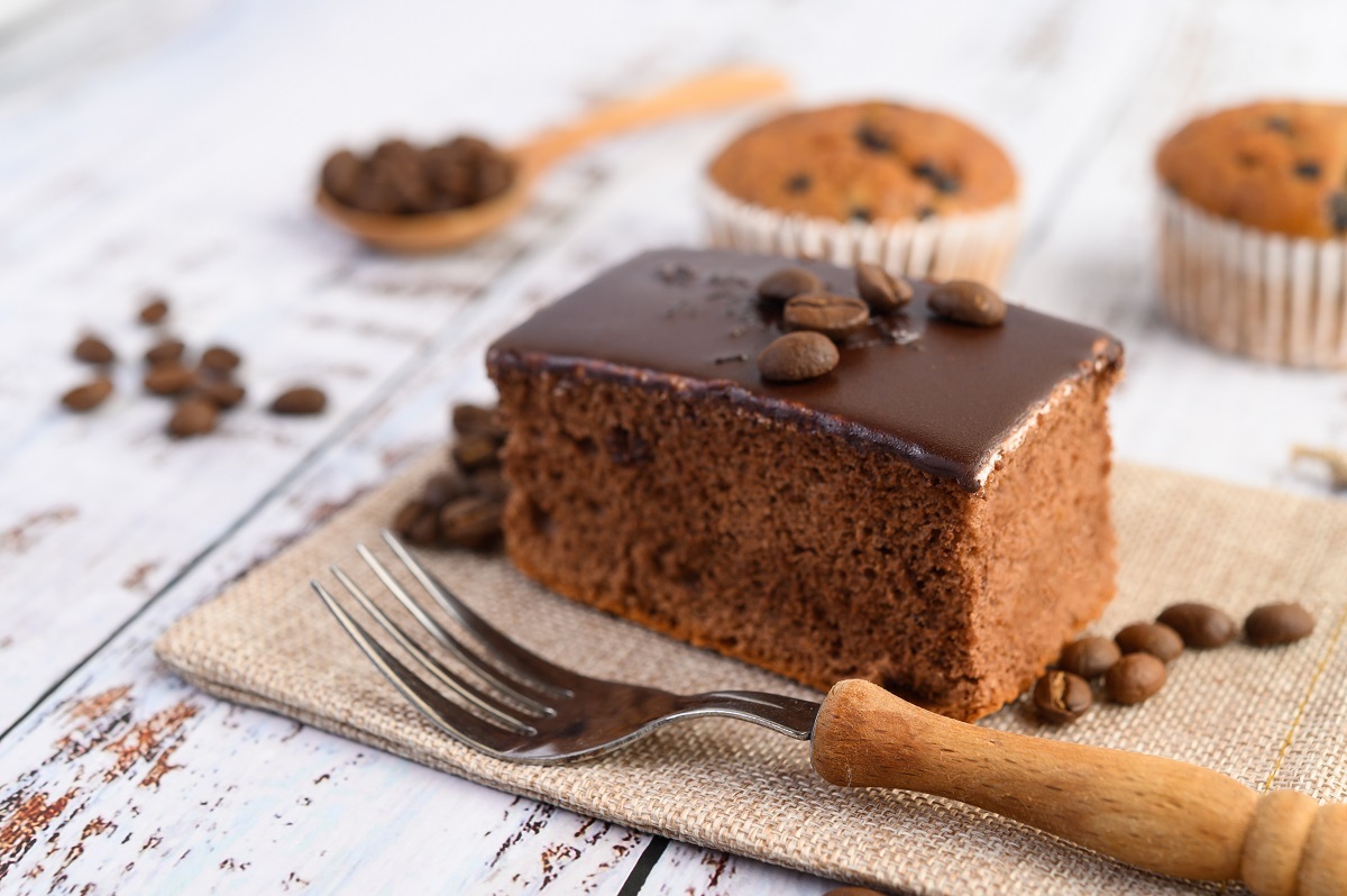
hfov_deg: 33.4
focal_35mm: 60
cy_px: 448
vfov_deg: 22.6
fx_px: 2243
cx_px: 674
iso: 100
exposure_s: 1/125
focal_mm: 60
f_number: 6.3
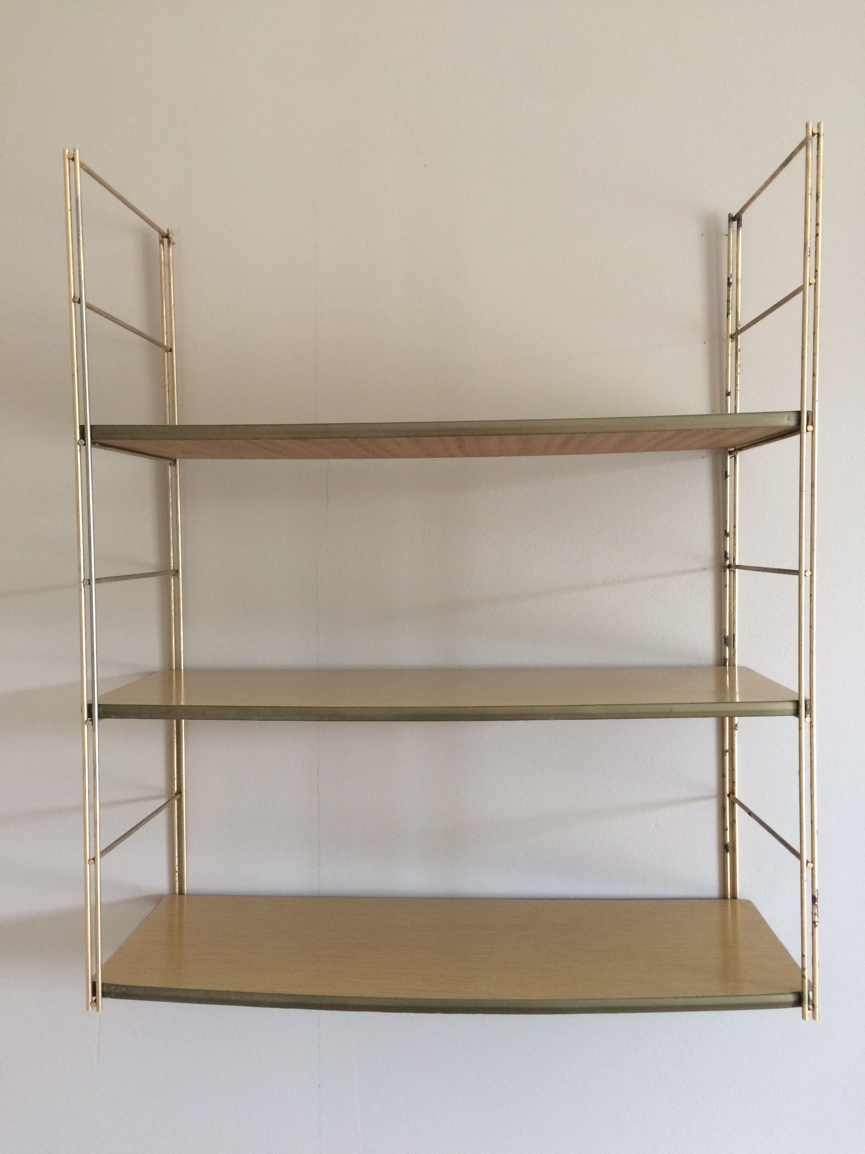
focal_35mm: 29
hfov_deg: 48.2
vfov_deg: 61.7
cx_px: 432
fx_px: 966
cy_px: 577
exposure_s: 1/33
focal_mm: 4.15
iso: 64
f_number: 2.2
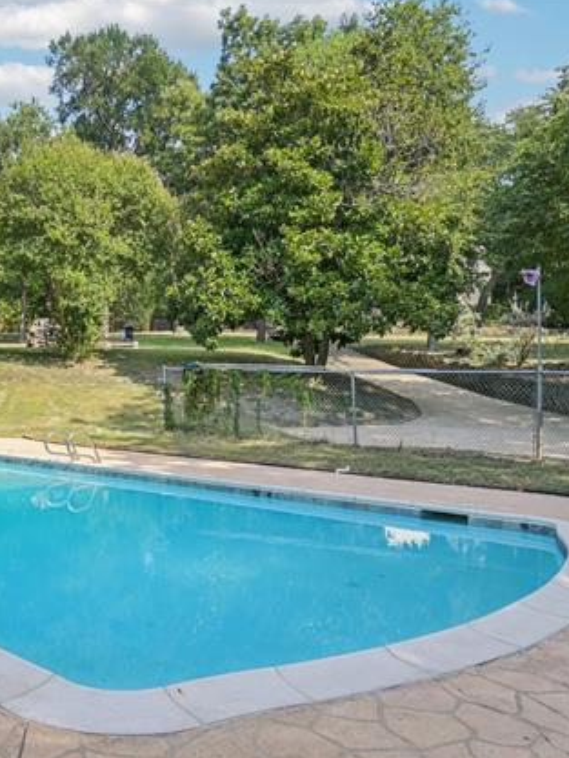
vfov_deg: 57.2
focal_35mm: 32
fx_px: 695
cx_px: 109
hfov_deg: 42.4
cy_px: 379
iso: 400
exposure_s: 1/500
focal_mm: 21.5
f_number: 8
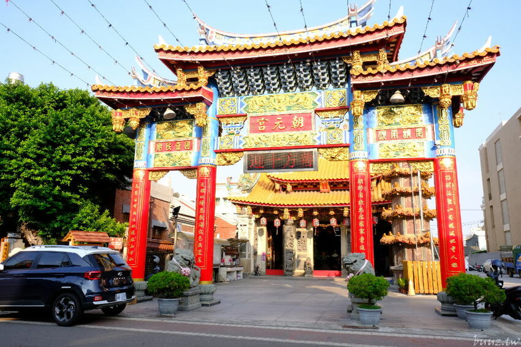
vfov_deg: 47.9
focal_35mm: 27
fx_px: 391
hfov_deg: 67.4
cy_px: 174
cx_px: 260
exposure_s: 1/60
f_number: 13
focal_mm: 18
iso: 250
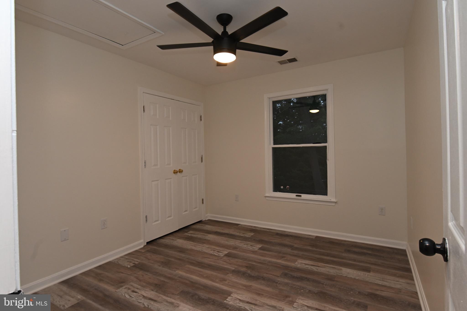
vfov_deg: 64.5
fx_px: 246
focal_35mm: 19
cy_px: 156
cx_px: 234
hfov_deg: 86.9
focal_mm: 19
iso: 1000
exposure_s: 1/125
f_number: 5.6
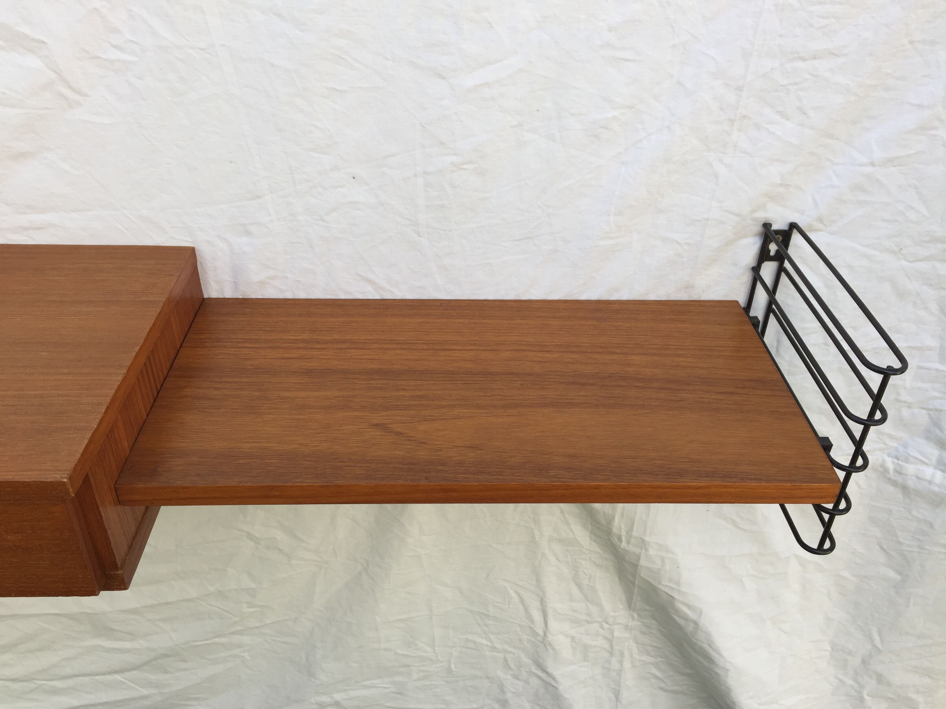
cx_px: 473
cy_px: 354
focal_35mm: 29
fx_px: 793
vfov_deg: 48.2
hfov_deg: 61.7
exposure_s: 1/314
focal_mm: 4.15
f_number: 2.2
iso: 32
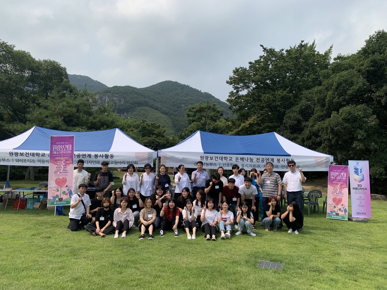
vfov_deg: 53.1
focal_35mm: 26
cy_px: 145
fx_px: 291
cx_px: 194
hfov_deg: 67.3
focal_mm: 4.25
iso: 25
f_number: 1.8
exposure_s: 1/2611
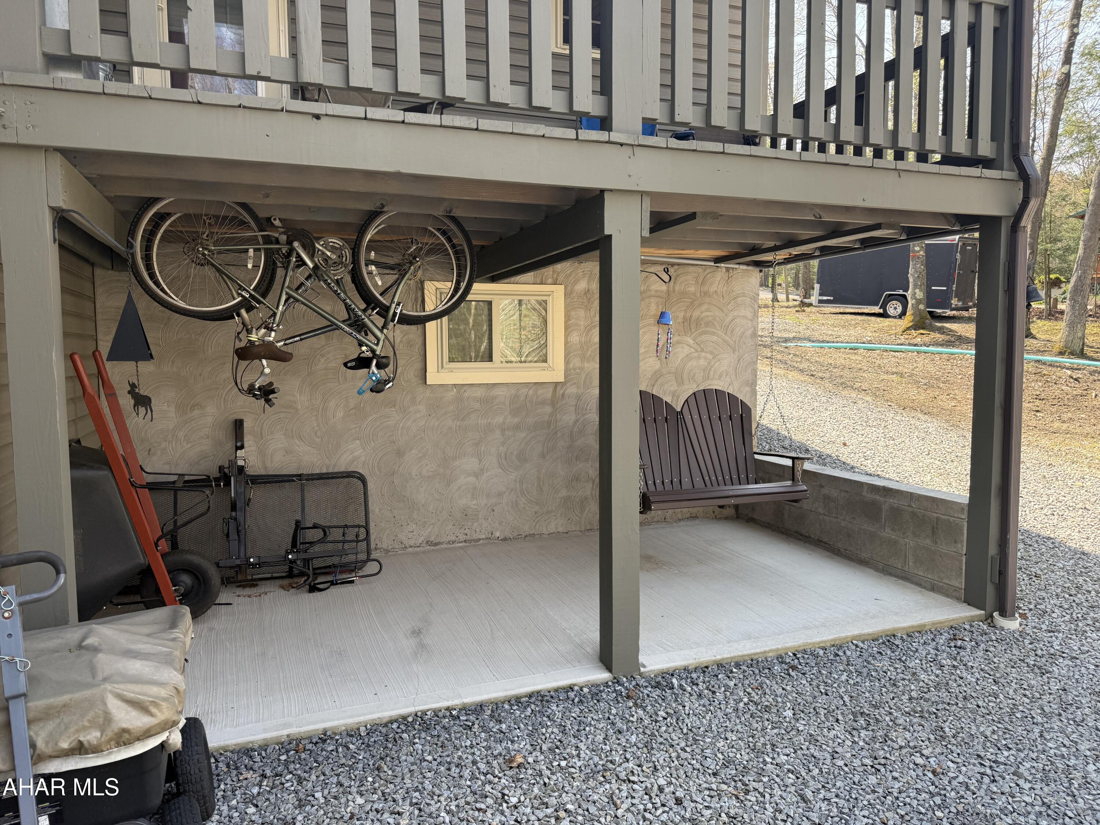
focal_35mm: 24
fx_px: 763
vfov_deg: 56.8
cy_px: 412
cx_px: 550
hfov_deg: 71.6
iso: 100
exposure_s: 1/470
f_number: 1.78
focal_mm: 6.76
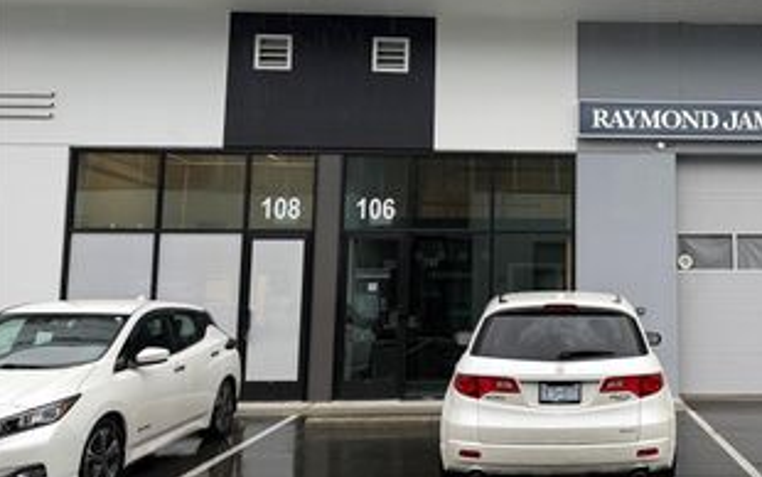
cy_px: 193
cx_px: 605
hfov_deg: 45.8
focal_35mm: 41
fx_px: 852
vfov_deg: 31.2
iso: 64
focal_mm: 6.76
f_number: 1.78
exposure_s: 1/163
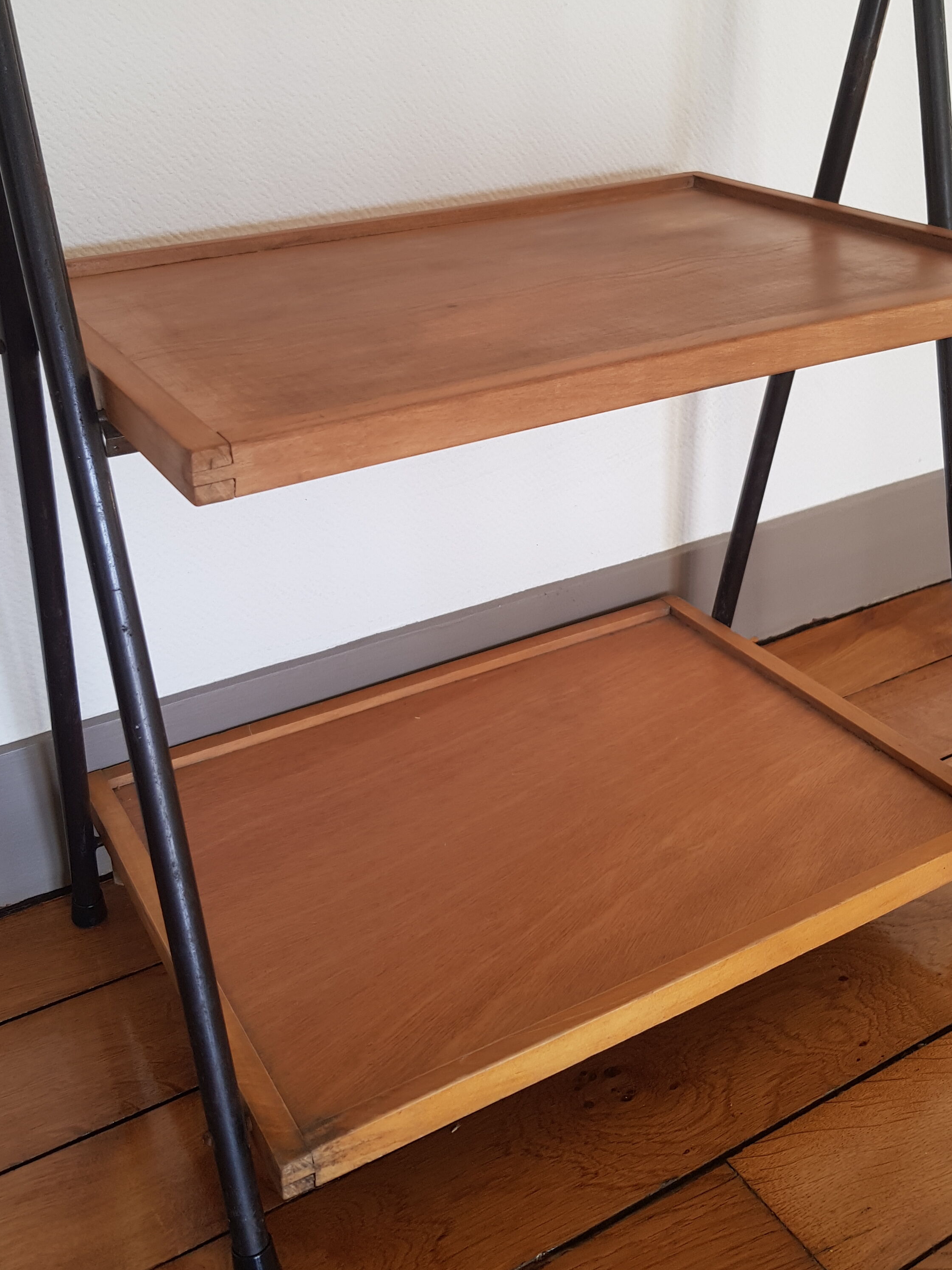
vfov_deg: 52.3
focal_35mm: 35
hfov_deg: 40.6
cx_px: 526
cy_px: 506
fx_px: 1284
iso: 50
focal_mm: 4.2
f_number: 1.7
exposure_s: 1/50
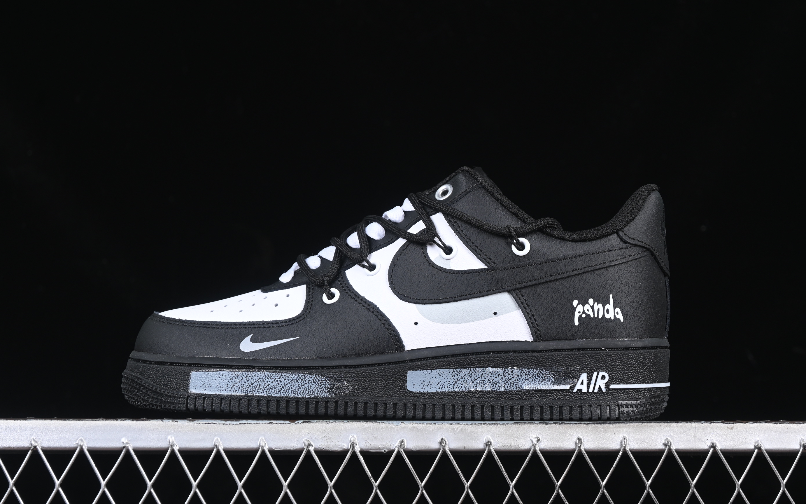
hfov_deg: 26.8
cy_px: 254
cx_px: 400
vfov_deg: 16.9
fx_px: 1691
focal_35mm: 77
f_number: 6.3
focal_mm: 50
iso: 160
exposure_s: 1/60
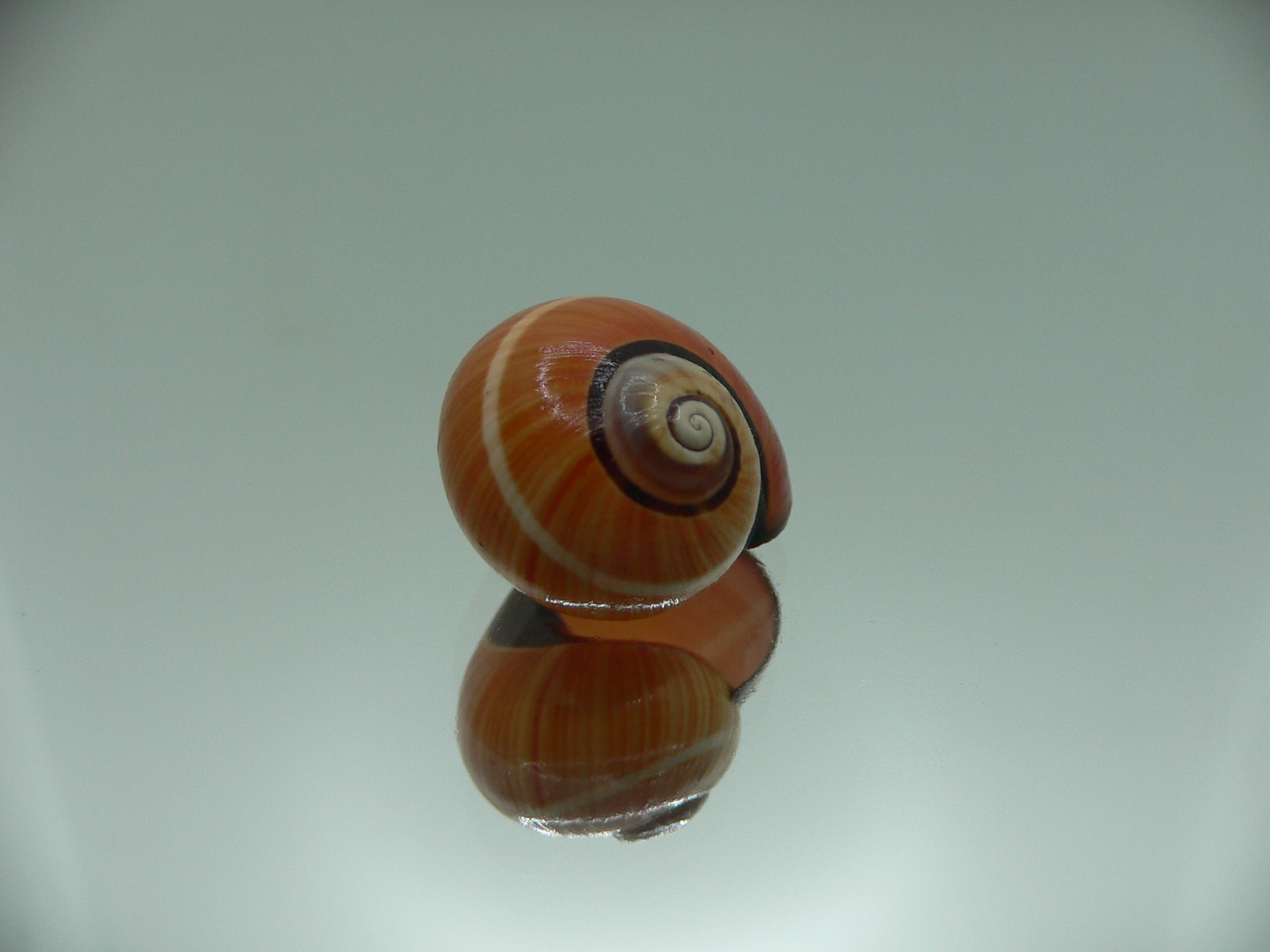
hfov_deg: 52.6
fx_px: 1284
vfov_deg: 40.7
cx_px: 635
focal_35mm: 35
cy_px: 476
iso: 80
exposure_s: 1/100
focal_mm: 4.6
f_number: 2.8
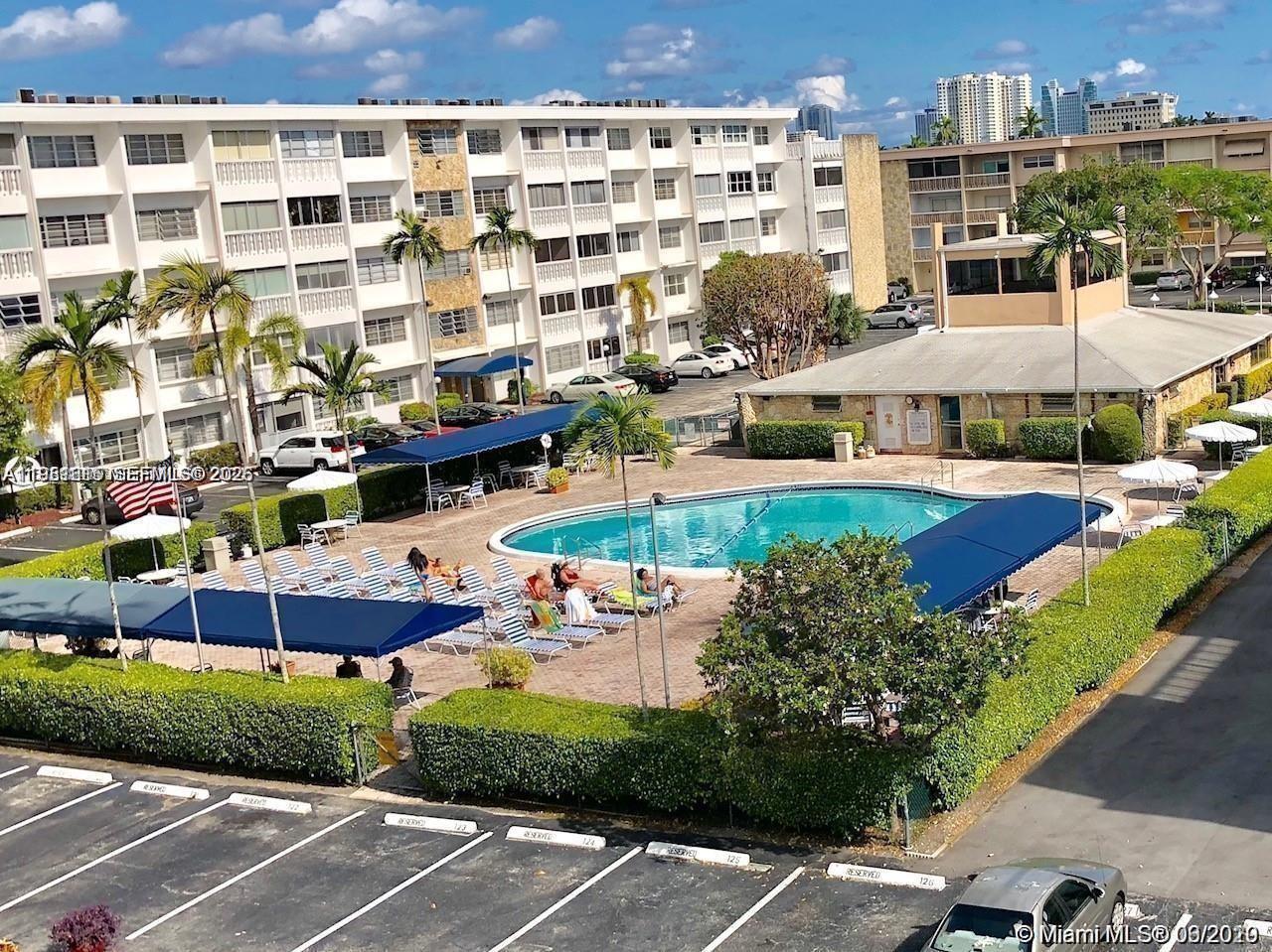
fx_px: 1029
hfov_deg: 63.5
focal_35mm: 28
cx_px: 636
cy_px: 476
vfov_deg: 49.7
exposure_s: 1/3003
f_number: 1.8
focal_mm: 4
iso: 20
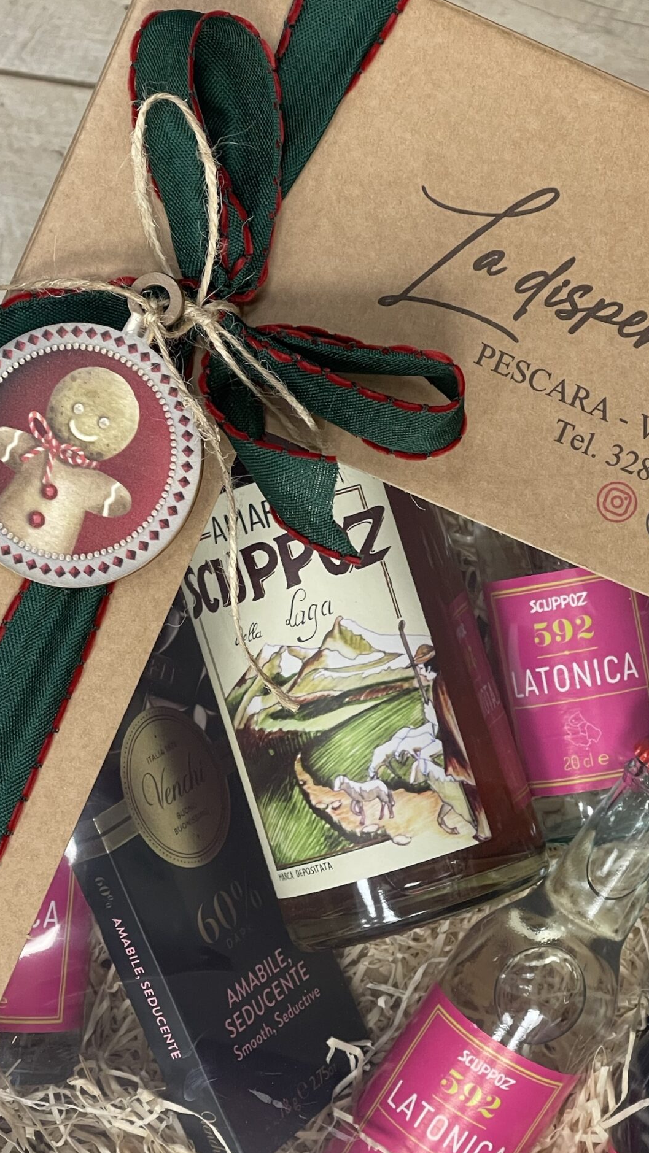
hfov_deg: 12.7
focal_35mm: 95
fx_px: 2906
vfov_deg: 22.4
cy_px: 675
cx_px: 389
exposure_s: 1/50
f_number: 2.2
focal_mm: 7.5
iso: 160
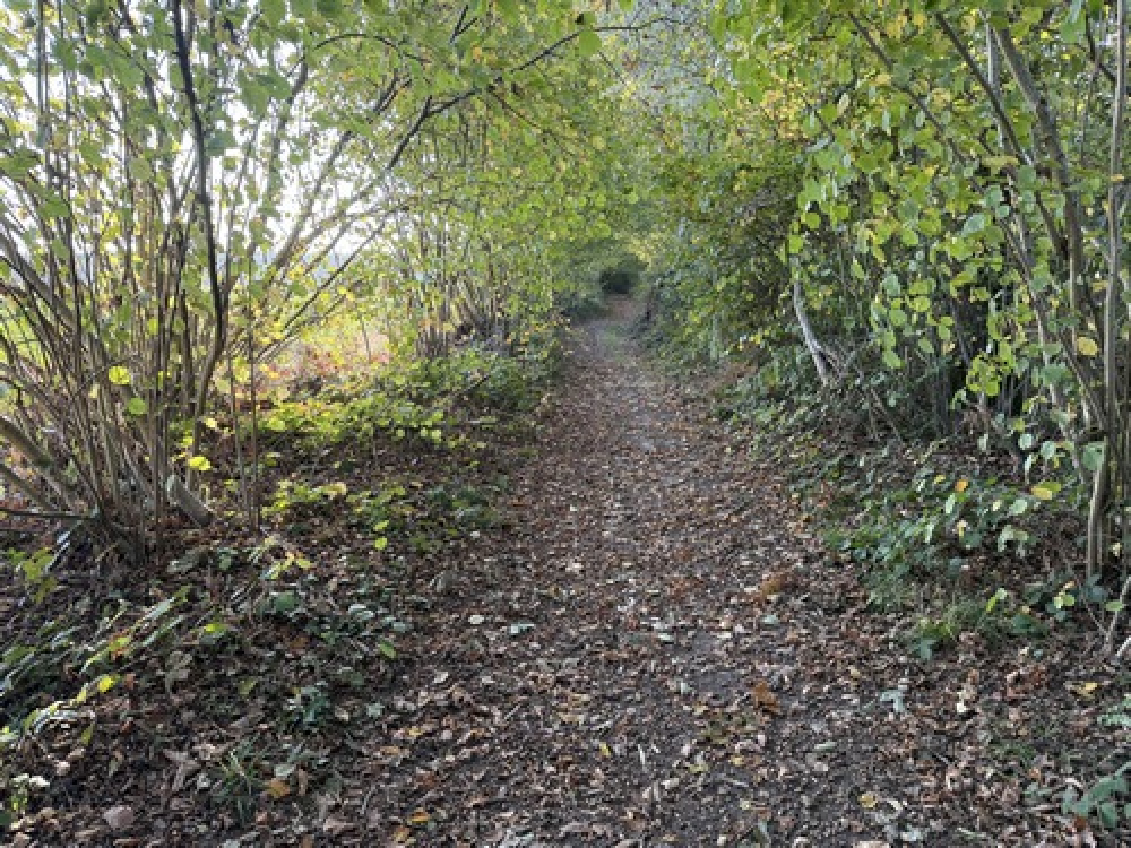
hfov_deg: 71.6
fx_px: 784
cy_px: 424
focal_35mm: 24
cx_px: 566
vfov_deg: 56.8
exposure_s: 1/239
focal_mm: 6.76
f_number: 1.78
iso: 125
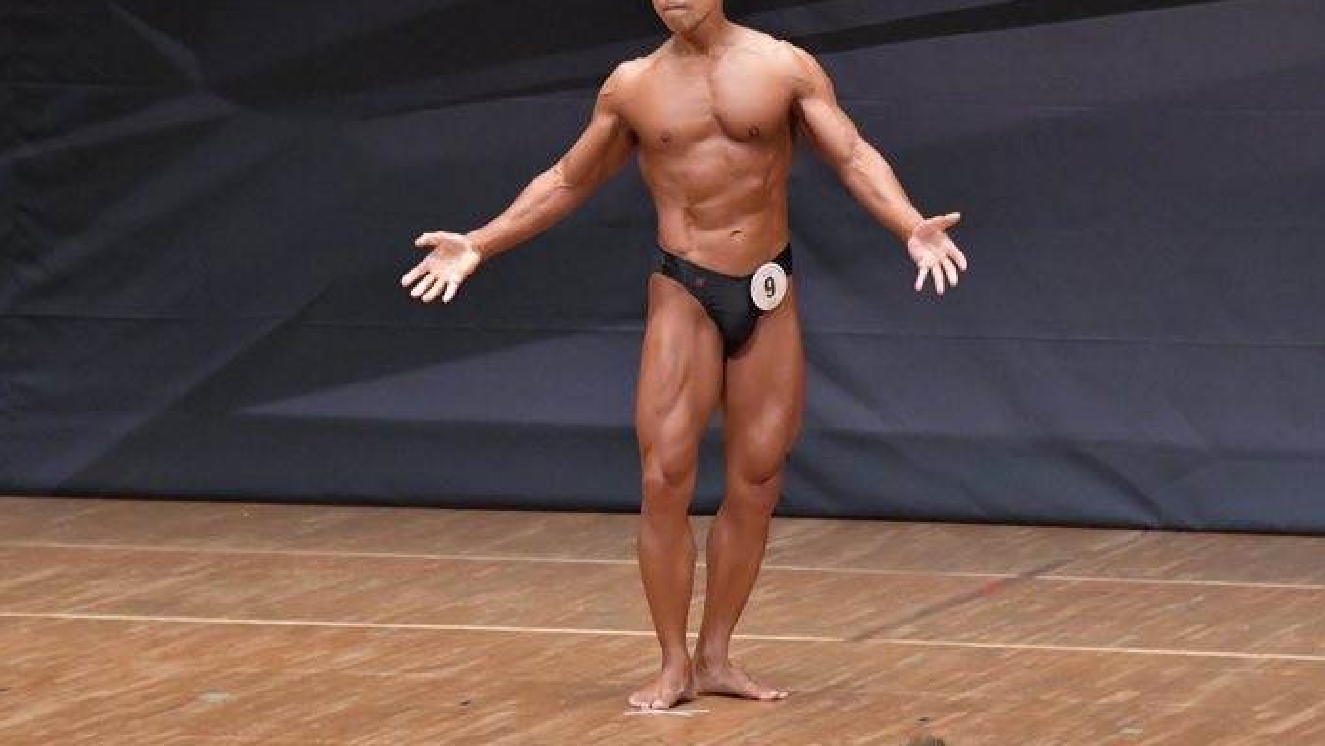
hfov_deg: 6.8
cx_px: 645
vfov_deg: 3.8
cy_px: 293
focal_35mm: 316
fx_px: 11104
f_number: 5.6
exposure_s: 1/400
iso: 6400
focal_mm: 180
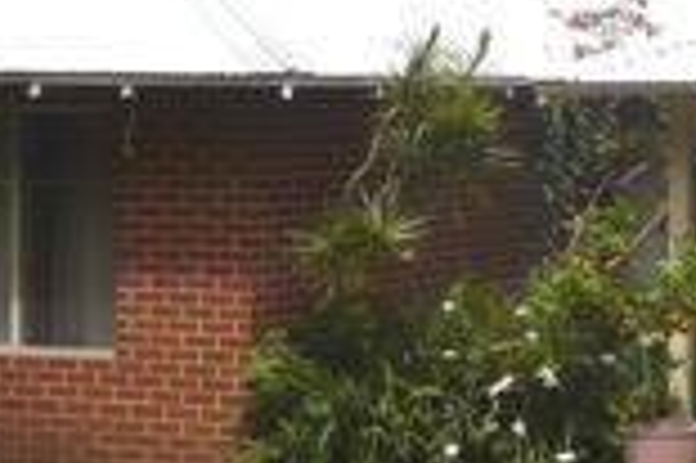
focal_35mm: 125
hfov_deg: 15.5
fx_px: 2414
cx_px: 950
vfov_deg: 10.9
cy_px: 70
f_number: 8
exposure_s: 1/160
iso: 100
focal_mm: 5.8
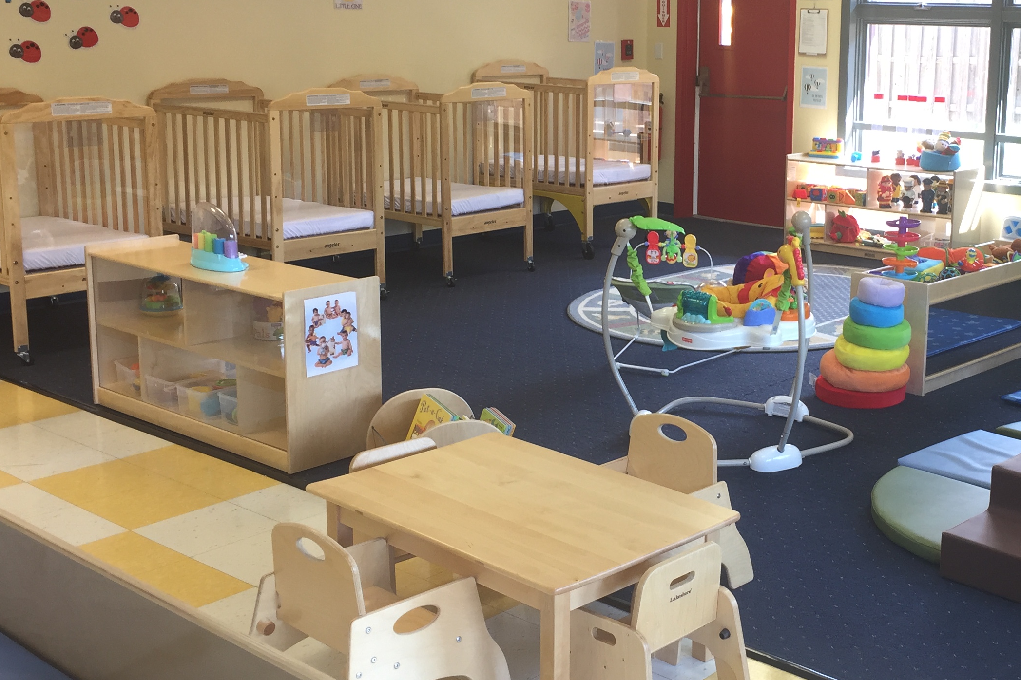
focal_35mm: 47
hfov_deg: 41.1
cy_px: 258
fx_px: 1333
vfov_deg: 28.5
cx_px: 721
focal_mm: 4.15
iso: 40
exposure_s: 1/30
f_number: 2.2
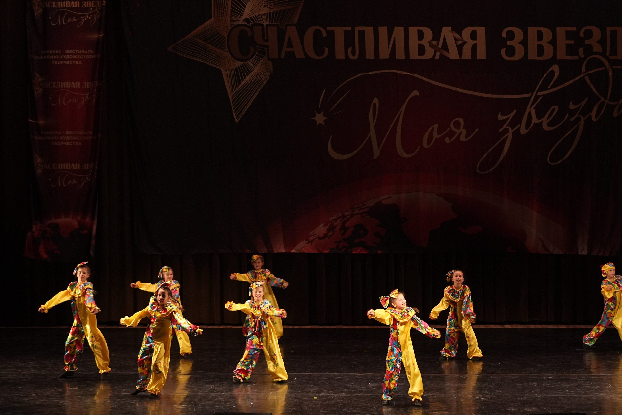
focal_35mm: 105
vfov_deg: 13.0
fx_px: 1814
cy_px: 208
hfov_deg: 19.5
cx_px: 311
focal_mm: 70
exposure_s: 1/400
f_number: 2.8
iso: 1600
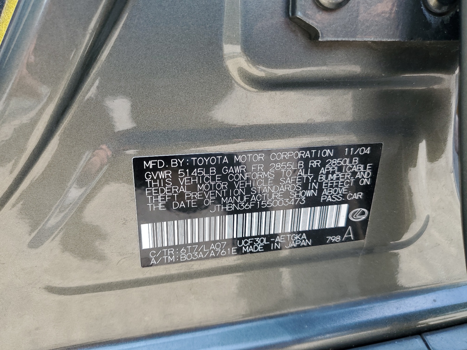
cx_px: 234
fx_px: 351
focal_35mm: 26
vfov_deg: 53.1
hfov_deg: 67.3
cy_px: 175
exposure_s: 1/286
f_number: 1.5
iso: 50
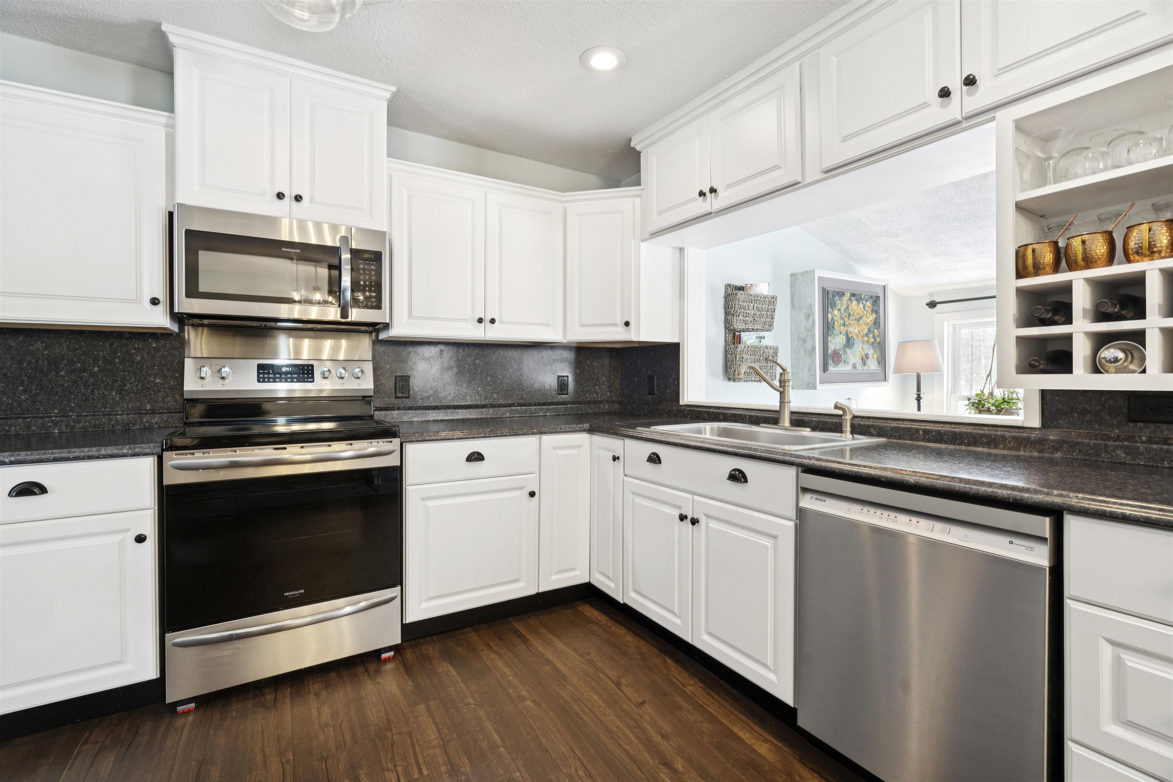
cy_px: 391
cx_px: 586
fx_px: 521
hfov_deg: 96.7
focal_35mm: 16
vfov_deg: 73.7
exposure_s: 1/6
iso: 640
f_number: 8
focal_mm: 16
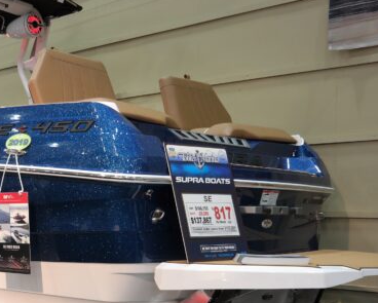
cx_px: 4
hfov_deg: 32.6
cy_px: 204
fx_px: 593
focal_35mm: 53
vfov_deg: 28.4
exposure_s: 1/30
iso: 400
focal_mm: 17
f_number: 3.5
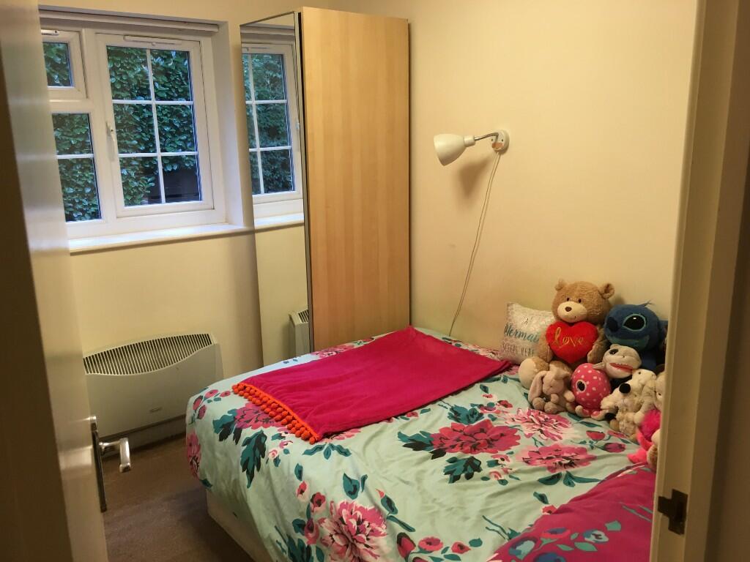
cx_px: 375
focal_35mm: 29
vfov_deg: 48.2
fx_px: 628
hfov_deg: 61.7
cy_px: 281
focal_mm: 4.15
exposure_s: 1/33
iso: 80
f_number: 2.2
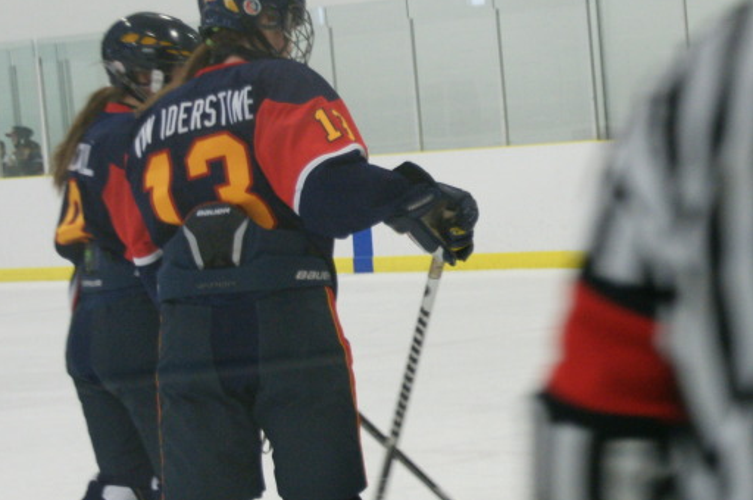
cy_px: 234
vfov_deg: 10.1
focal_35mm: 135
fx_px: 2820
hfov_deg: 15.0
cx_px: 700
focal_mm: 45
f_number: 5
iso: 800
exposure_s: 1/100
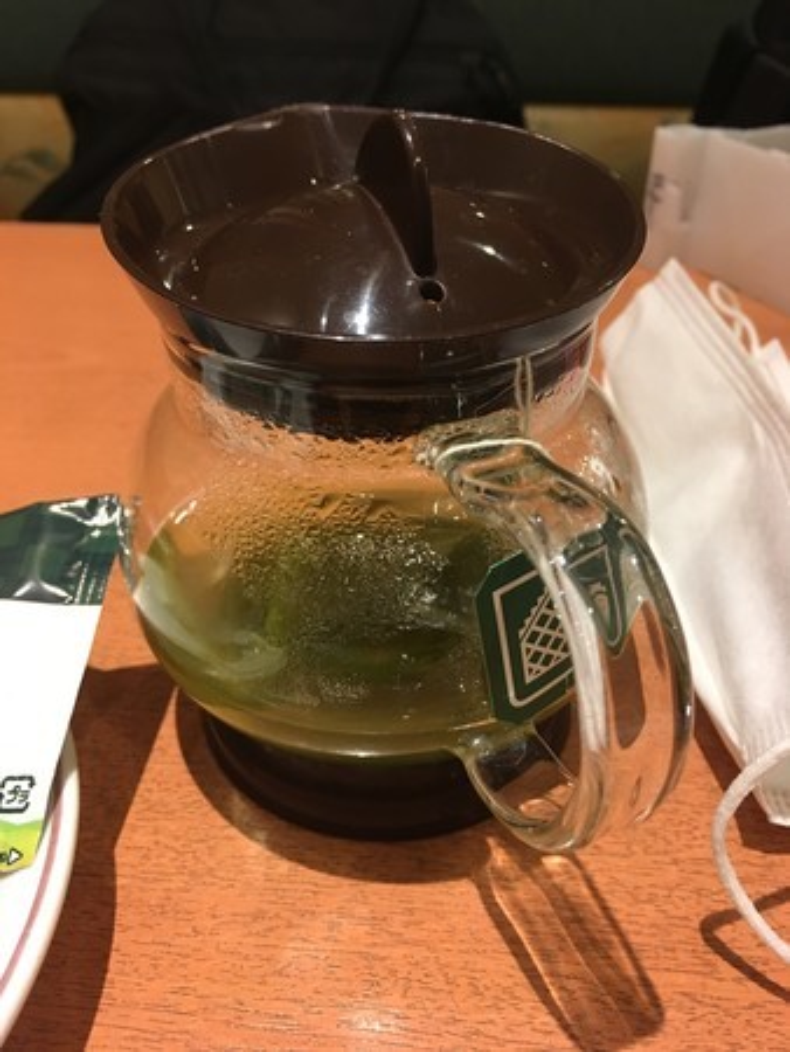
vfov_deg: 61.6
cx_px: 395
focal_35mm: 29
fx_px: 882
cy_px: 526
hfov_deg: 48.3
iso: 160
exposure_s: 1/33
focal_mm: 4.15
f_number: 2.2
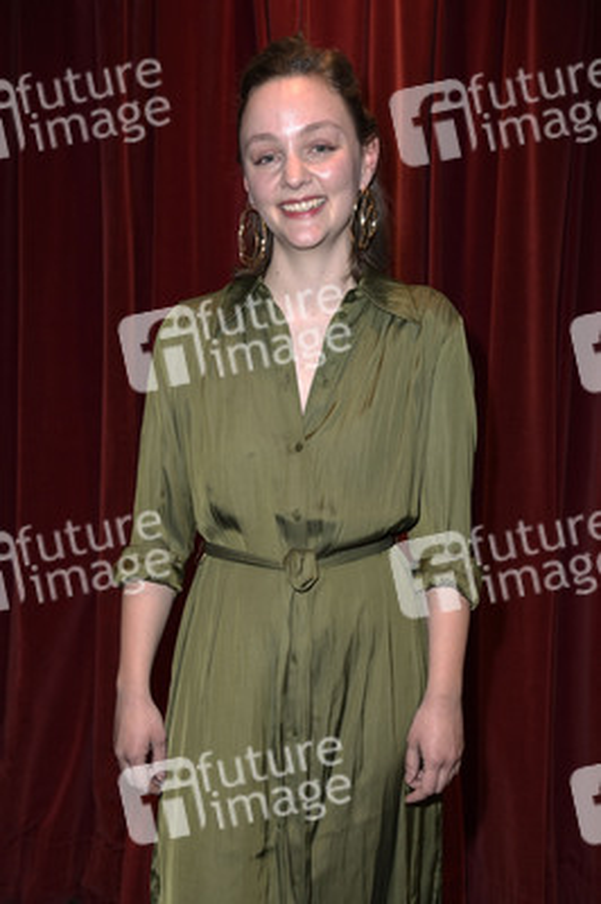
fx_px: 1003
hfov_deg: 33.3
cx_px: 300
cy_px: 452
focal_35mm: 40
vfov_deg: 48.5
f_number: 5
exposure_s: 1/60
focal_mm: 40
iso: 640
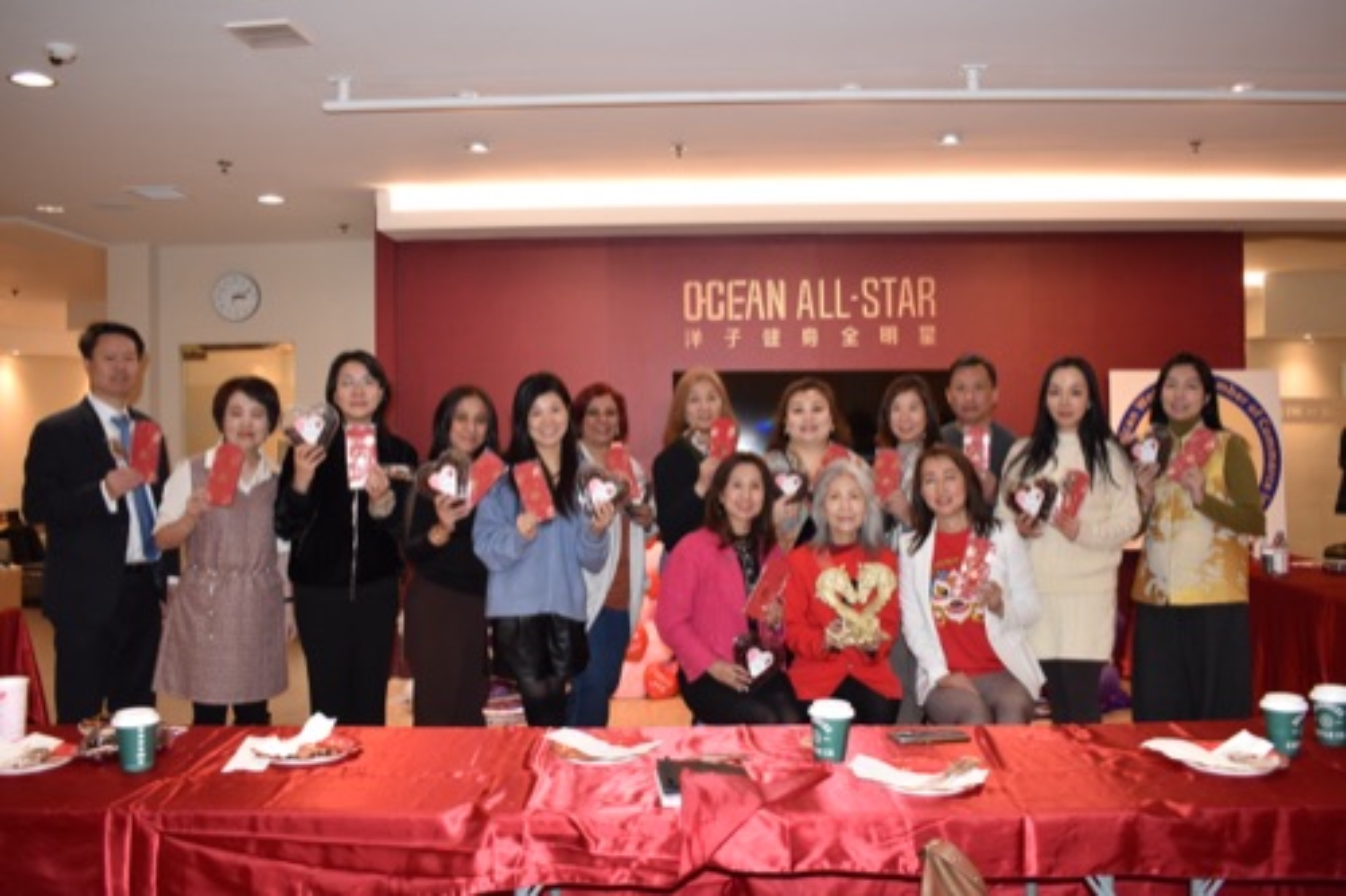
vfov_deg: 43.6
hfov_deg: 61.9
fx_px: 1121
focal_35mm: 30
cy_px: 448
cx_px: 673
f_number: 4.5
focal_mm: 20
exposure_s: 1/80
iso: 800
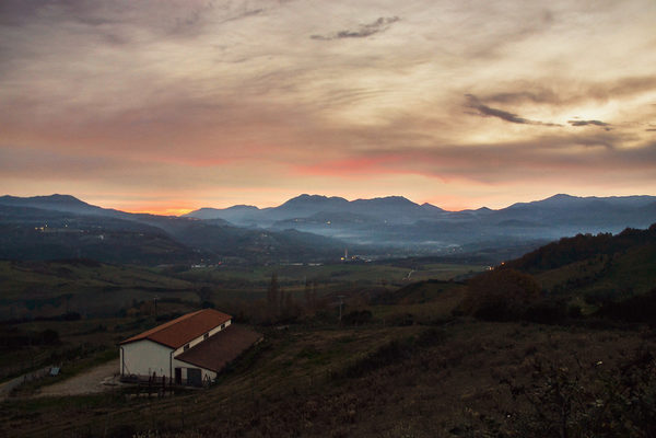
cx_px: 328
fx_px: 492
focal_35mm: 27
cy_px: 219
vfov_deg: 47.9
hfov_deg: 67.4
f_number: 6.3
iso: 200
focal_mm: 18
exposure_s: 1/10
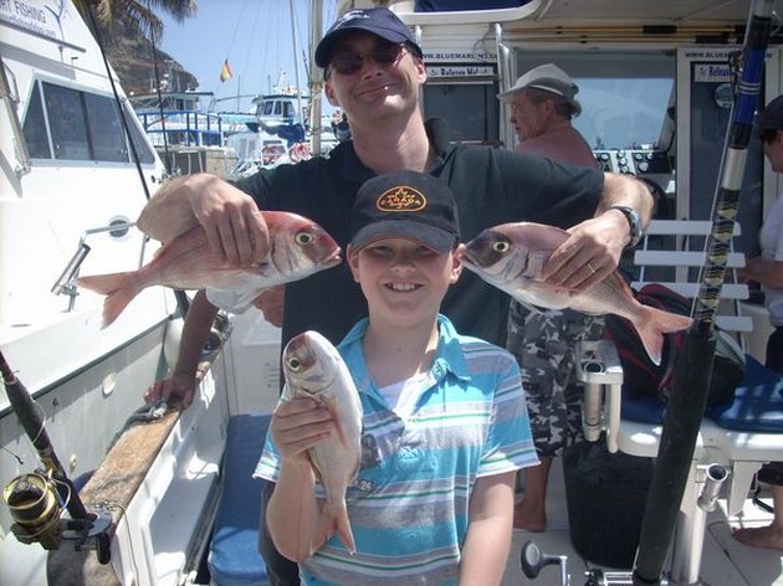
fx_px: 837
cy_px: 293
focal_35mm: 37
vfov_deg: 38.6
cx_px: 392
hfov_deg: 50.2
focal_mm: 6.2
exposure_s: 1/210
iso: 64
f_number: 5.6
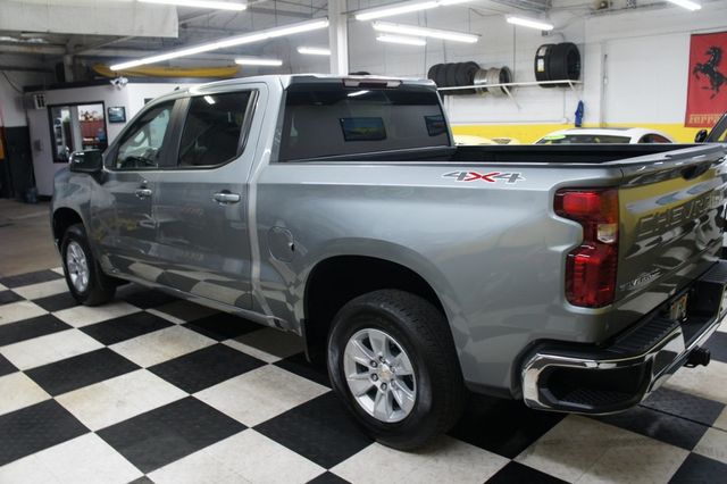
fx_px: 575
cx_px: 364
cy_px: 242
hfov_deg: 64.6
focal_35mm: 28
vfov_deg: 45.6
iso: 400
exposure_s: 1/30
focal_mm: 19
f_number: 3.5
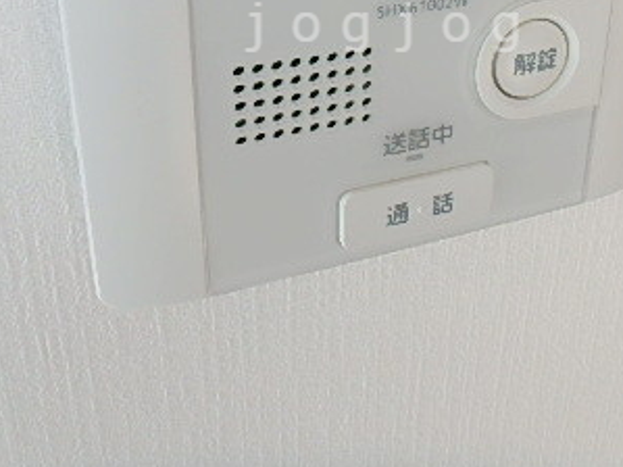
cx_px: 388
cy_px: 27
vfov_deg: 30.4
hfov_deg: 41.8
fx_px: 810
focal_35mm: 45
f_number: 3.5
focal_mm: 3.7
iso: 125
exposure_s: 1/80
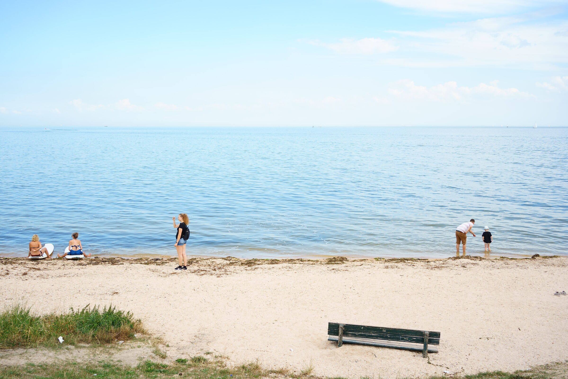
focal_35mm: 35
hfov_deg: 54.4
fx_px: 552
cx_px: 284
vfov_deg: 37.9
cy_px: 190
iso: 100
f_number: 7.1
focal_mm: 35
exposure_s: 1/160
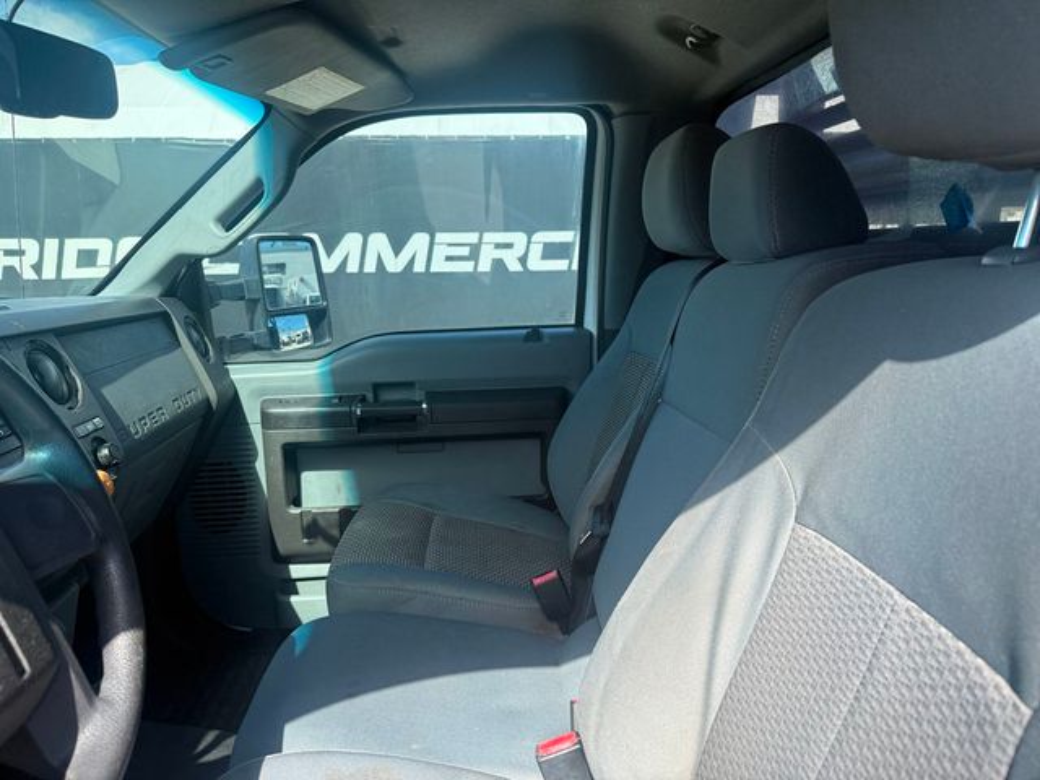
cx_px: 520
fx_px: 721
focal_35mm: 24
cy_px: 390
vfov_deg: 56.8
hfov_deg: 71.6
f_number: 1.78
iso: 100
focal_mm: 6.76
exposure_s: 1/1689
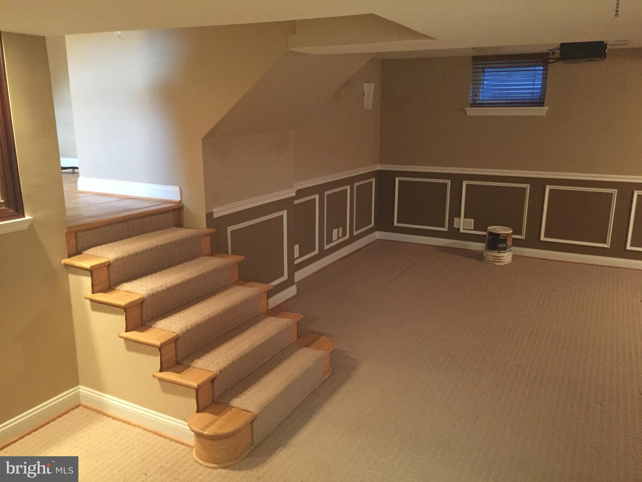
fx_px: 538
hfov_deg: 61.7
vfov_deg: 48.2
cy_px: 241
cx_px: 321
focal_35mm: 29
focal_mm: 4.15
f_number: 2.2
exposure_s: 1/15
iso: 250
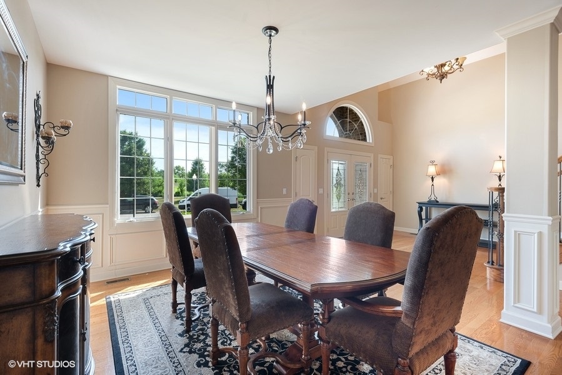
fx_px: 265
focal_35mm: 17
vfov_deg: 70.5
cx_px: 281
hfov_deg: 93.3
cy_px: 188
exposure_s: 1/10
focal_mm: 17
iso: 400
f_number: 8
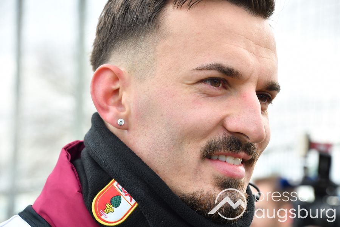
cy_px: 114
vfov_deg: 10.2
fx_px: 1275
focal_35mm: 135
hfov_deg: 15.2
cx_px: 170
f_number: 8
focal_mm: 90
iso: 560
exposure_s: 1/320
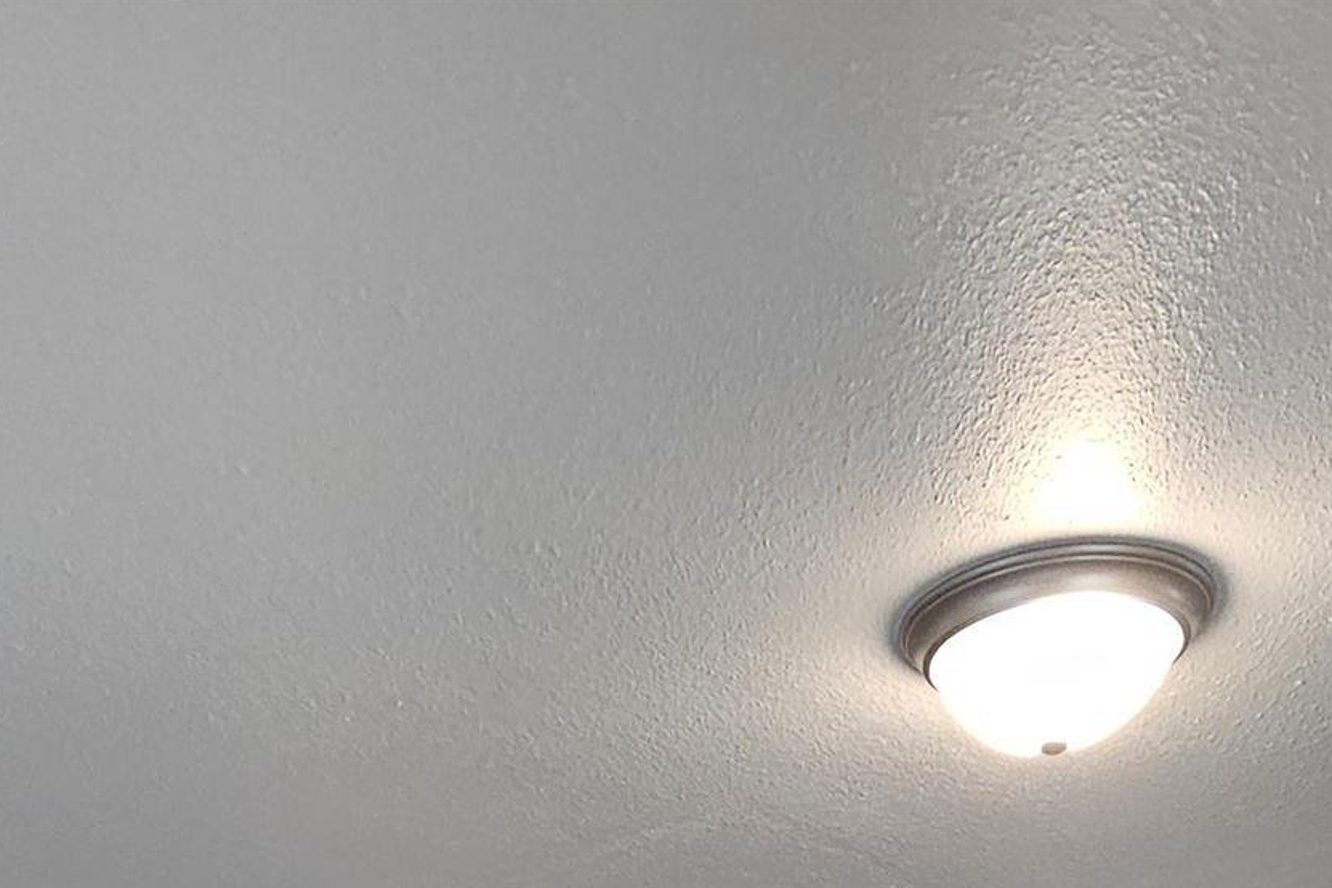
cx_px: 555
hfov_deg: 39.5
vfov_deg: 17.6
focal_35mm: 50
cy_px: 1840
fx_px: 1850
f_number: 2.2
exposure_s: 1/60
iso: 160
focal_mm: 2.2
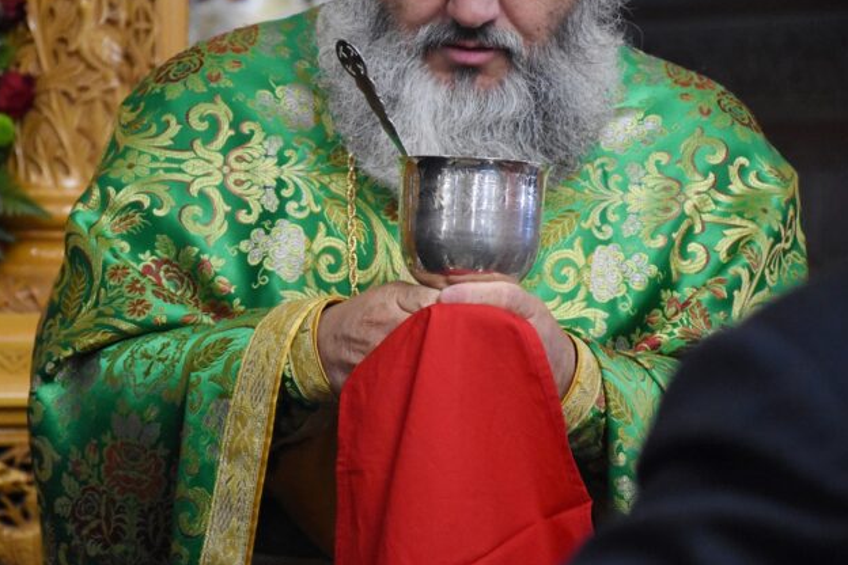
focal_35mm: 176
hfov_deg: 11.7
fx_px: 4135
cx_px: 379
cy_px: 296
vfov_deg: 7.8
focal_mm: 105
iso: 6400
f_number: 5.6
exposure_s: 1/250
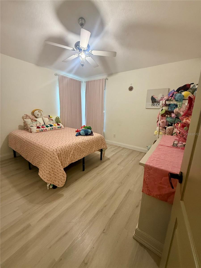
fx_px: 108
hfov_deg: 85.7
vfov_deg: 102.1
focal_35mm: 14
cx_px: 100
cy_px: 134
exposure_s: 1/60
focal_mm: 2.22
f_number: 2.2
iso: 400
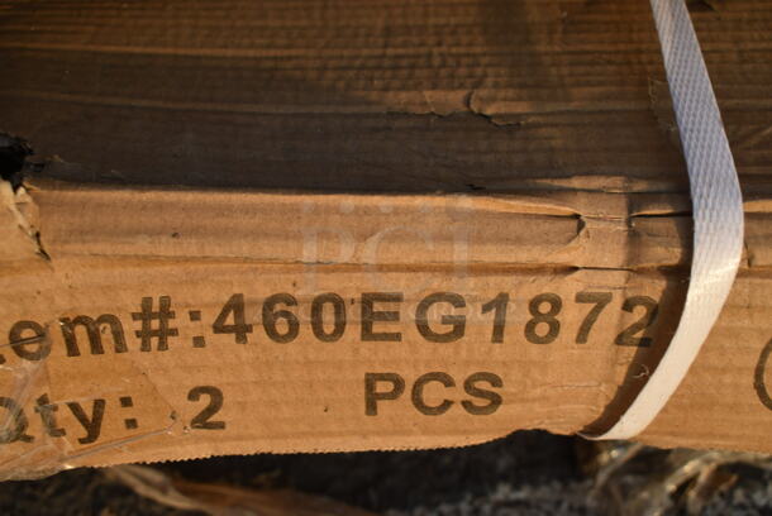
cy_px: 258
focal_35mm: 38
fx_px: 805
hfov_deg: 51.2
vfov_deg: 35.6
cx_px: 386
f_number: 6.3
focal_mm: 25
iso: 100
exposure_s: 1/160
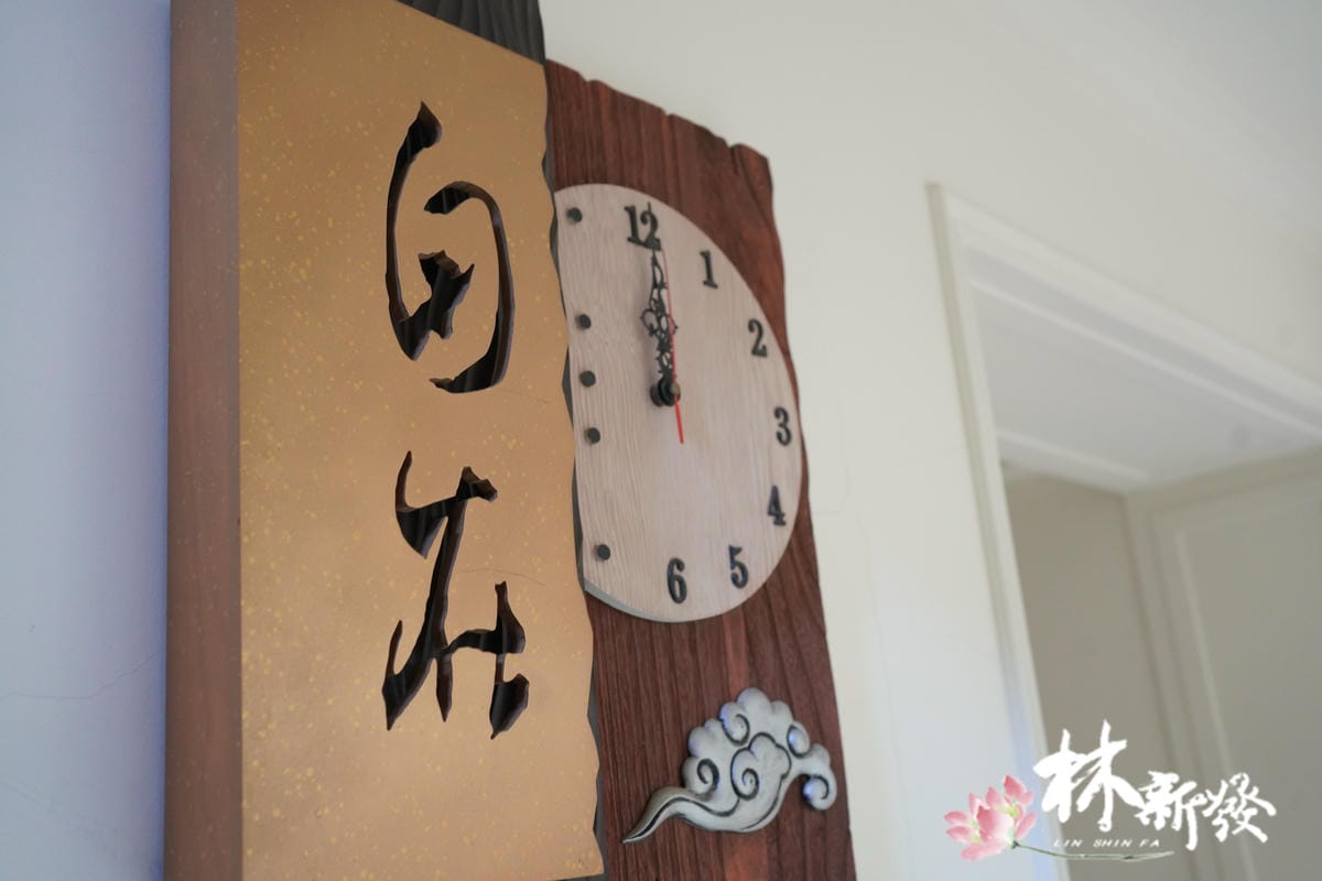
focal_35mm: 35
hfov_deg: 54.4
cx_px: 661
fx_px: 1285
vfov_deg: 37.9
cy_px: 440
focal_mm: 35
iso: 4000
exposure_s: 1/25
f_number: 5
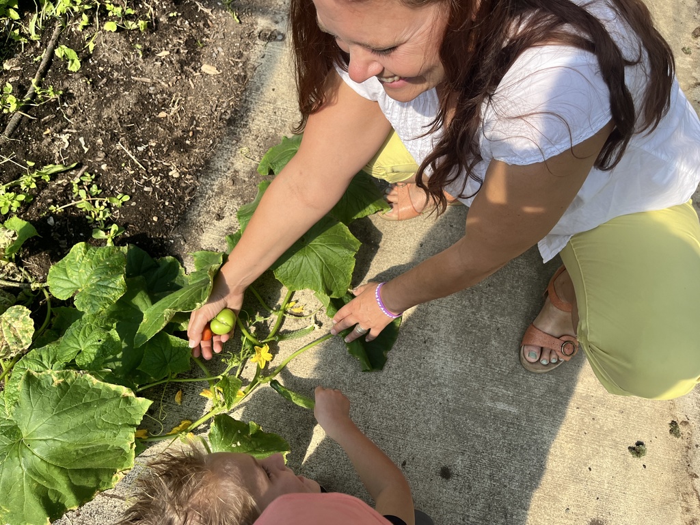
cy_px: 262
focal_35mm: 26
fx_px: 526
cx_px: 350
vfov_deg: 53.1
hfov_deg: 67.3
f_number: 1.6
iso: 50
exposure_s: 1/2899
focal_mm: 5.1
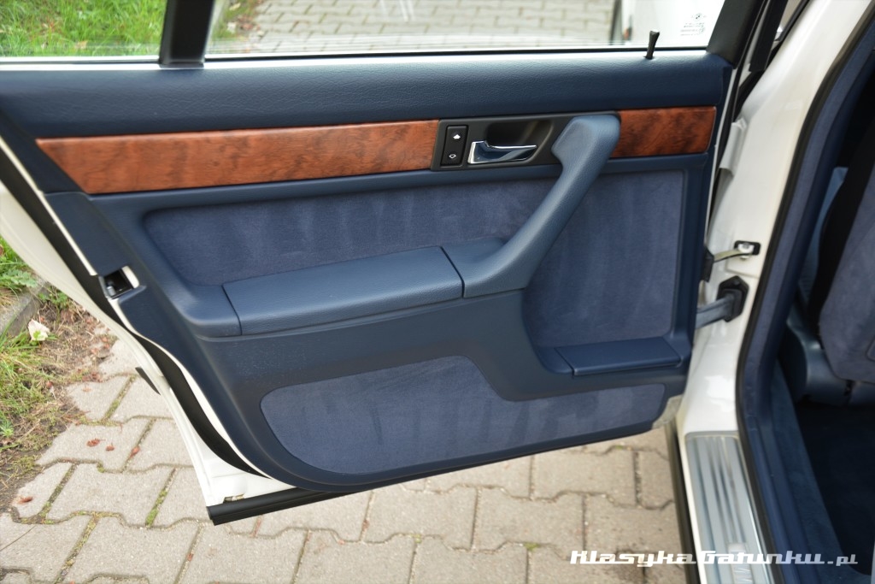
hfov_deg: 49.5
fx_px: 948
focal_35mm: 39
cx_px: 438
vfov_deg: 34.2
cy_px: 292
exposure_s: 1/60
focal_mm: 26
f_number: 4
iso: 400
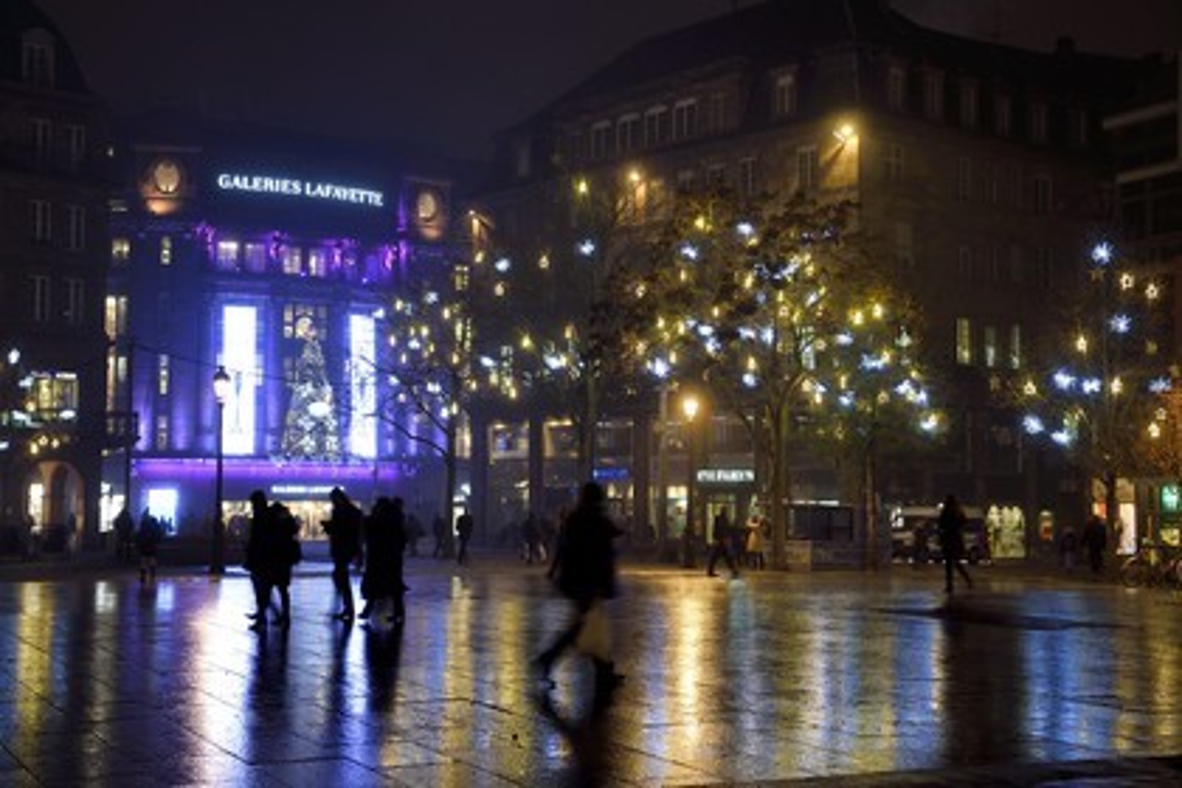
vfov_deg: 26.0
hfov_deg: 38.2
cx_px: 591
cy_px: 394
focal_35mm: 52
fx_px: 1707
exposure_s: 1/13
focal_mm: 52
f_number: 5.6
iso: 400
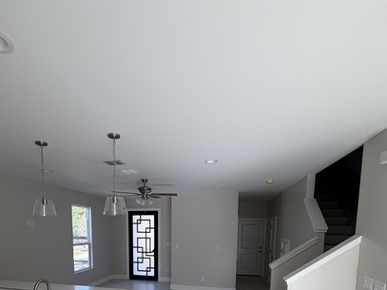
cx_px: 168
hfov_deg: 76.0
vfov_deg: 53.8
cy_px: 258
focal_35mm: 22
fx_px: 246
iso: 64
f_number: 2.2
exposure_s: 1/121
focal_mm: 2.22
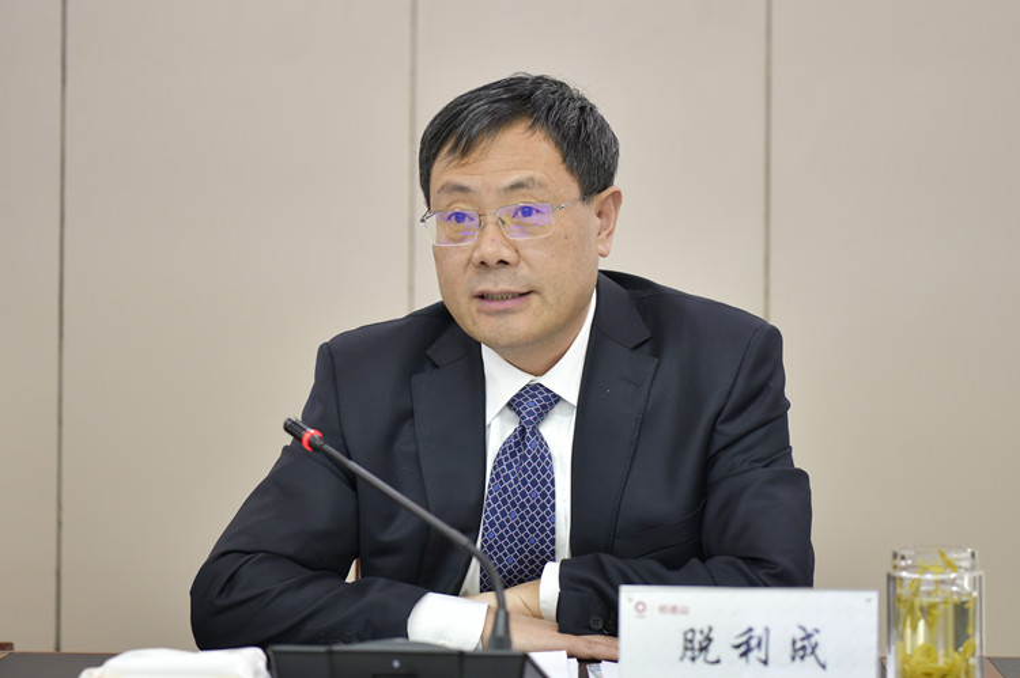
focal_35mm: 70
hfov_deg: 28.9
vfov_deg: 19.4
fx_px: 1982
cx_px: 510
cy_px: 339
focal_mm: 70
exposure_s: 1/80
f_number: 3.2
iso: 1000
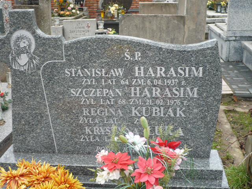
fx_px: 364
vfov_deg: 29.1
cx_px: 126
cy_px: 94
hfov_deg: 38.2
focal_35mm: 50
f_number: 3.4
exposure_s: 1/40
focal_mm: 8.3
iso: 100
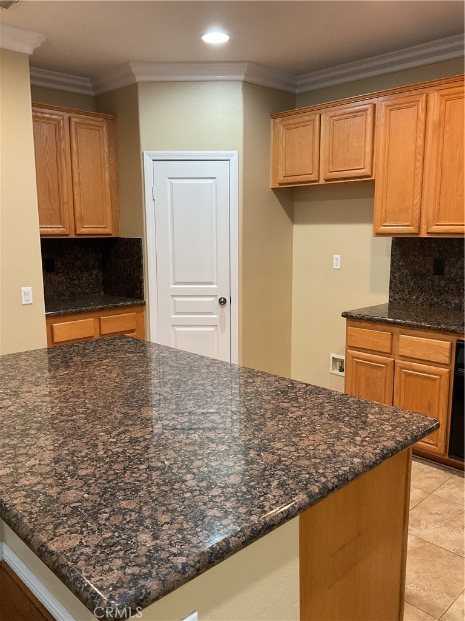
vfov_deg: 61.7
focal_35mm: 29
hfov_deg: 48.2
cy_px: 310
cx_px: 232
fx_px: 519
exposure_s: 1/60
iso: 200
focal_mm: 3
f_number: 1.8
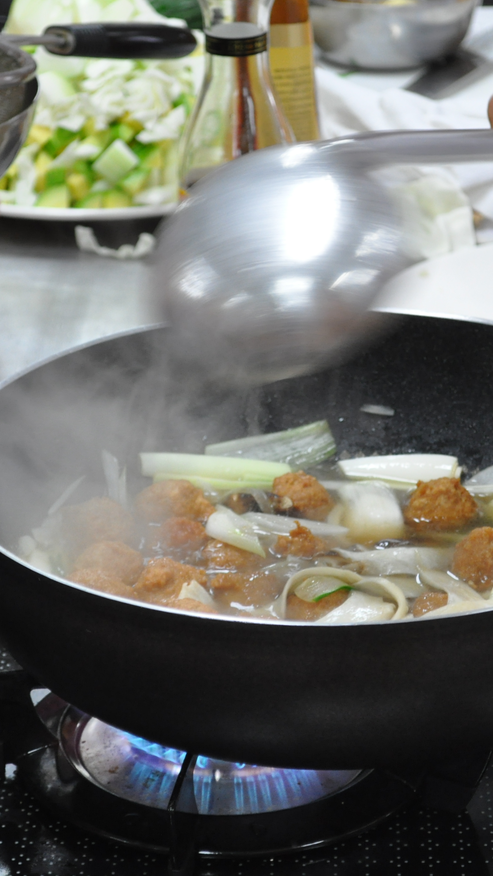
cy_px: 440
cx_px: 237
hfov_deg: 9.3
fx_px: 3039
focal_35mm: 131
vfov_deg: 16.4
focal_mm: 55
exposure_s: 1/30
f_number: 5.6
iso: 1000
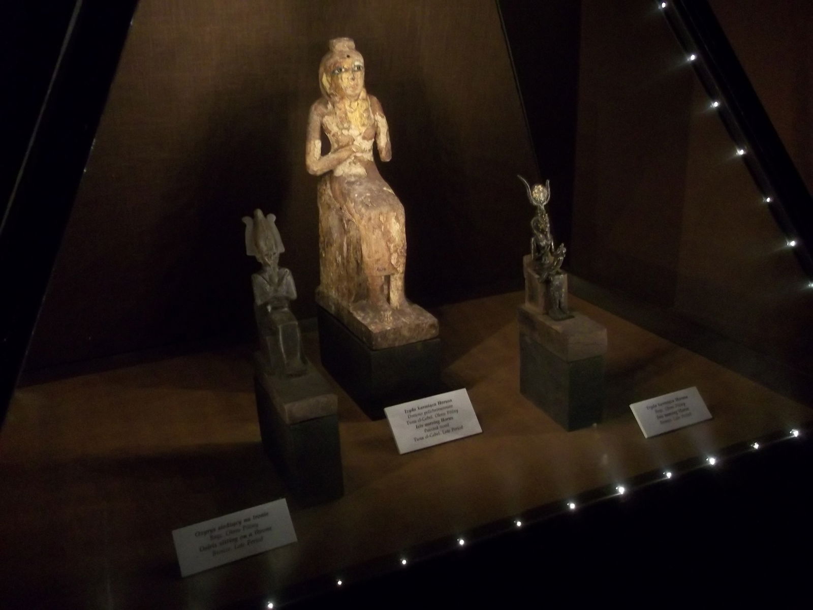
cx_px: 406
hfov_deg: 56.8
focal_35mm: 32
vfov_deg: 44.2
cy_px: 305
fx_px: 752
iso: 320
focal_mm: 5.7
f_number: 2.9
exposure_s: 1/8
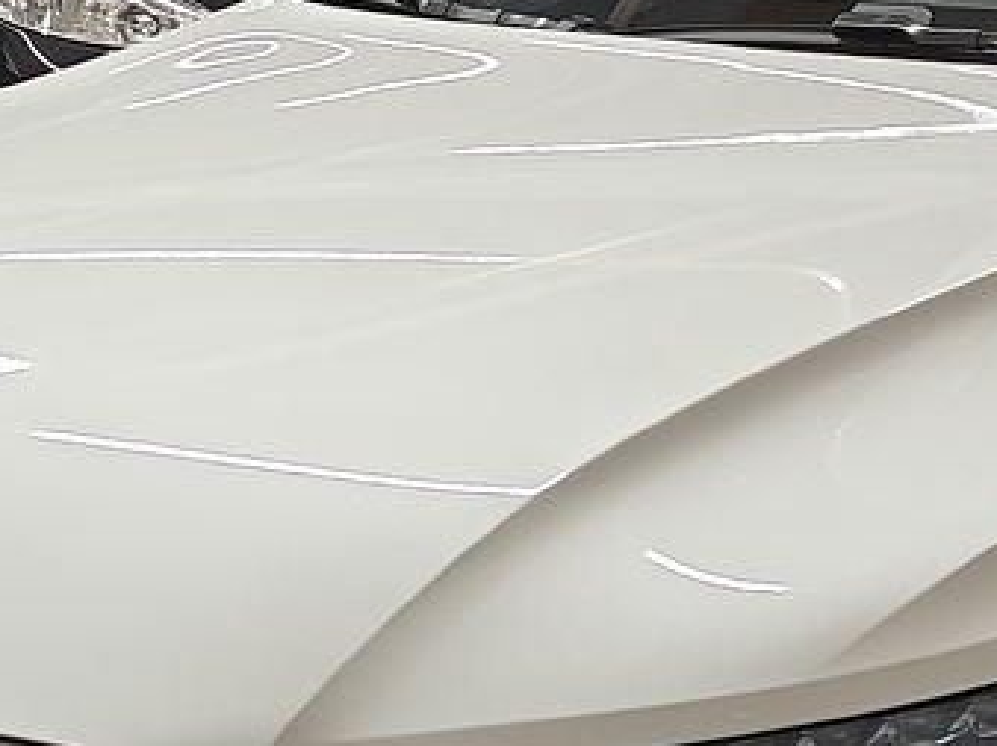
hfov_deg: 15.1
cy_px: 663
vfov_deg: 11.5
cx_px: 1029
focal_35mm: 128
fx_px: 3684
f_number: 1.8
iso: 64
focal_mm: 5.59
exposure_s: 1/79
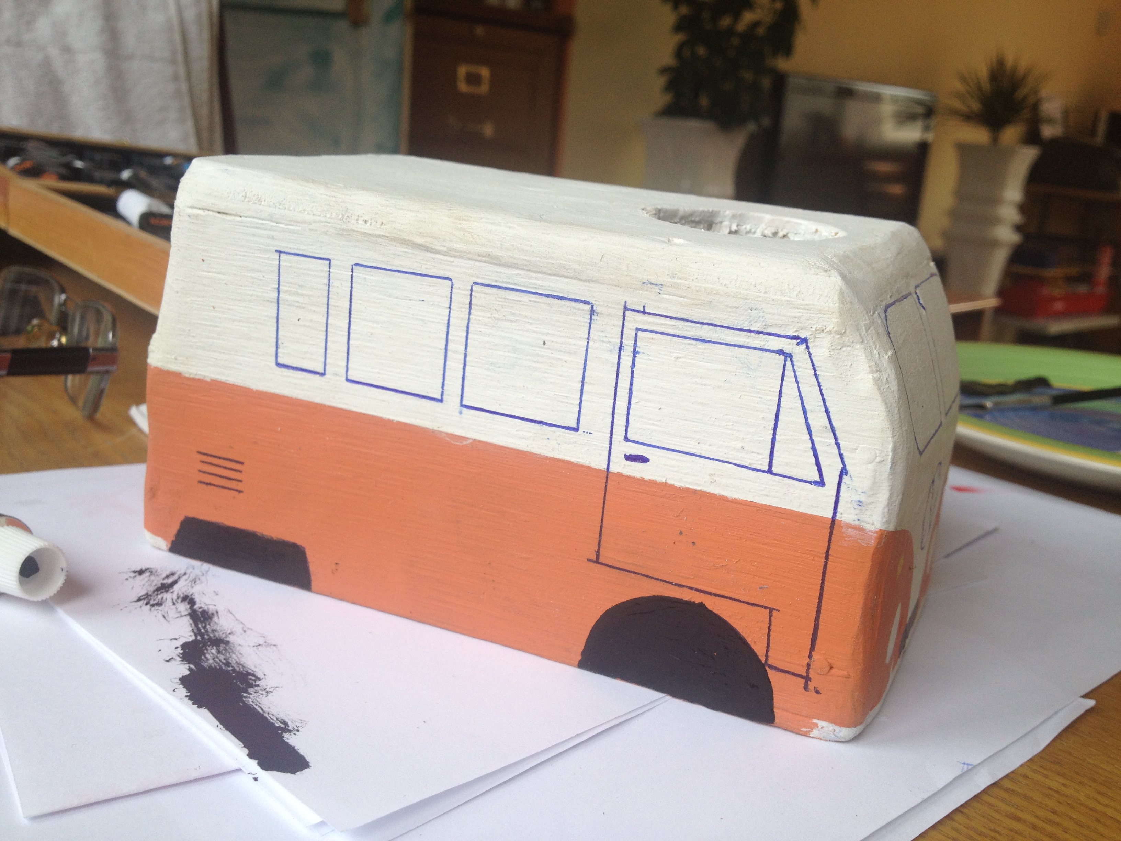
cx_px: 560
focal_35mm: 35
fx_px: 1133
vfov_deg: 40.7
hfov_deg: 52.6
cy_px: 420
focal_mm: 4.28
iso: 50
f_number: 2.4
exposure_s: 1/149
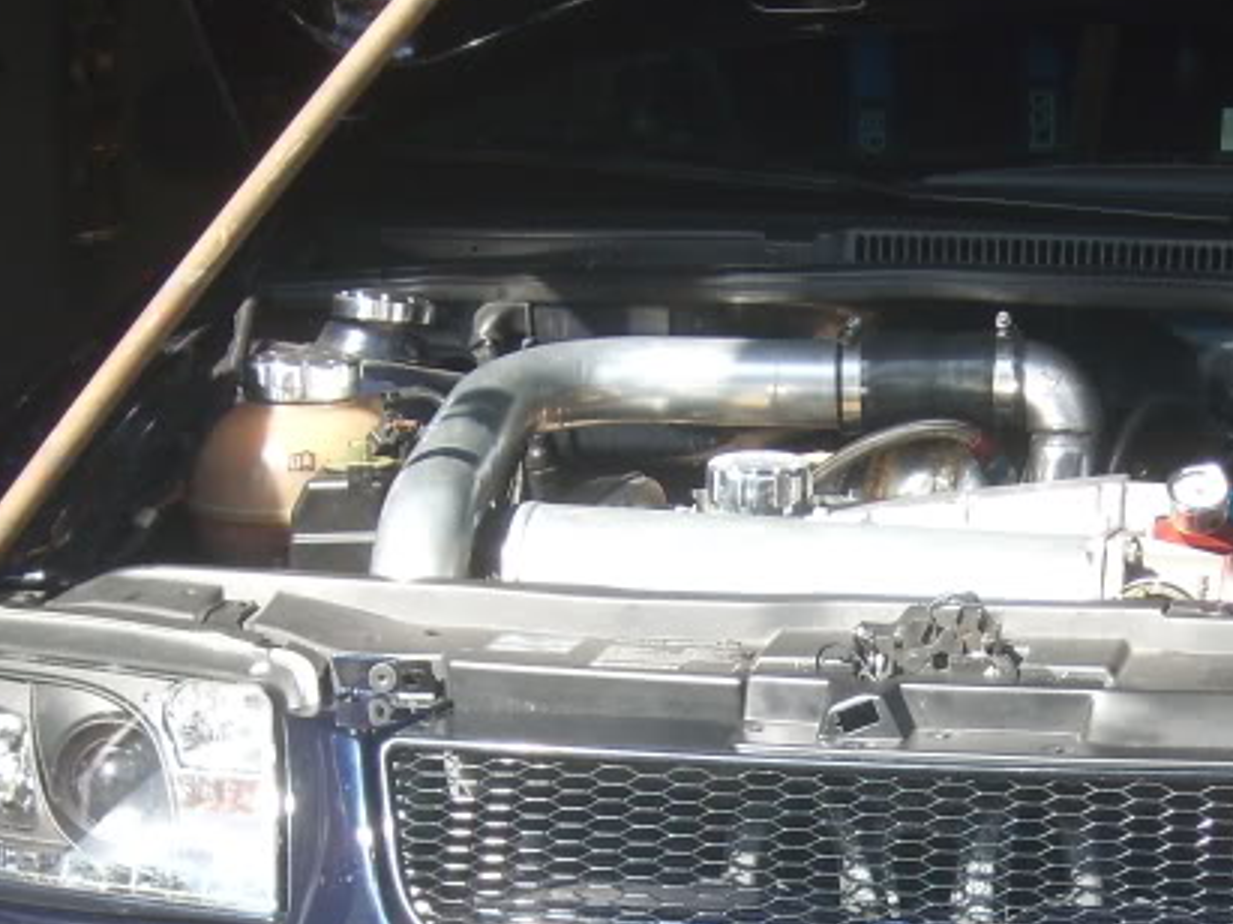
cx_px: 909
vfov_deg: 11.2
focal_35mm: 132
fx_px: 4700
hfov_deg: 14.9
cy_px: 840
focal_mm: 8.9
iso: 50
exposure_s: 1/239
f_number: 3.4
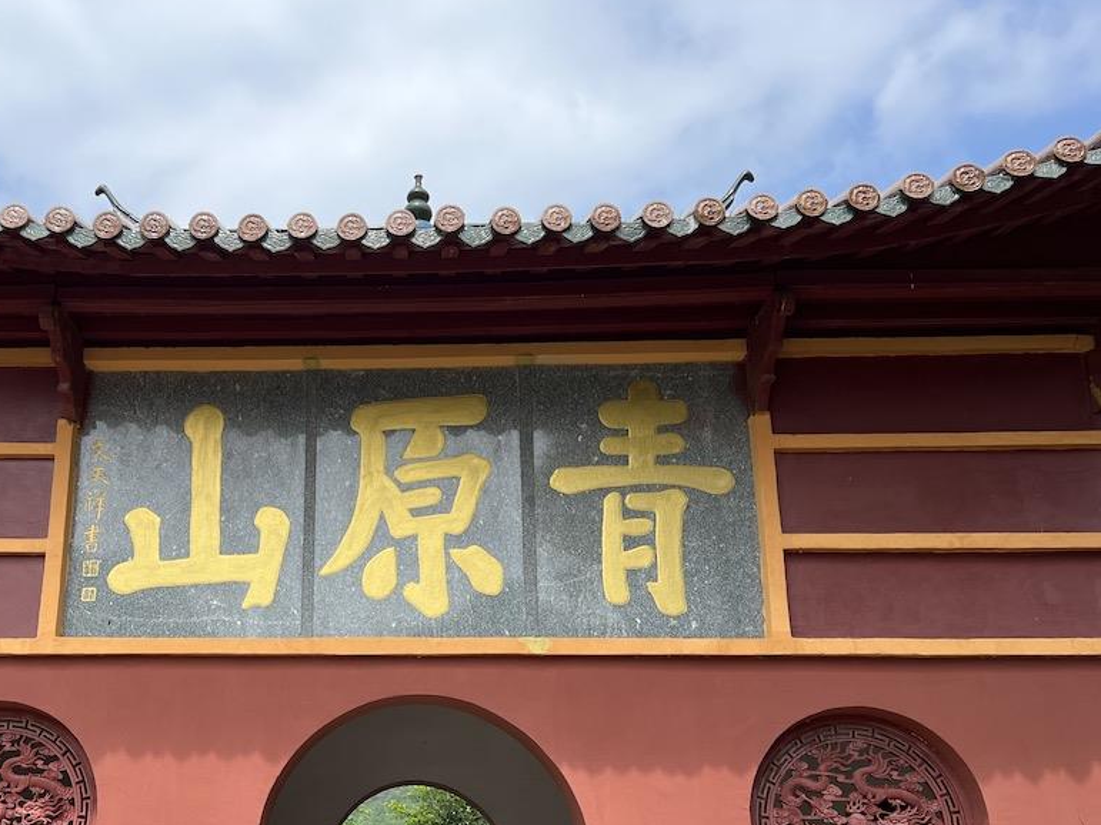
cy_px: 557
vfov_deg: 39.1
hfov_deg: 50.3
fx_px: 1145
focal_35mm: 36
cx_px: 355
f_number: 1.5
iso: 50
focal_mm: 5.7
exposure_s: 1/2165
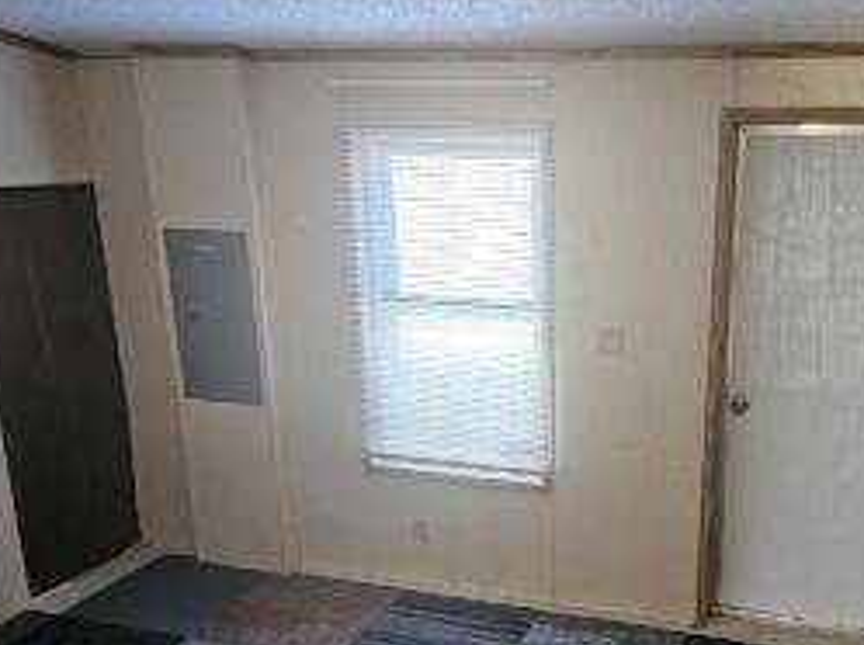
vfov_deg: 38.4
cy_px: 399
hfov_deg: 49.2
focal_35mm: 37
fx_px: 922
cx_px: 583
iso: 640
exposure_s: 1/40
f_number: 1.8
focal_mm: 5.4
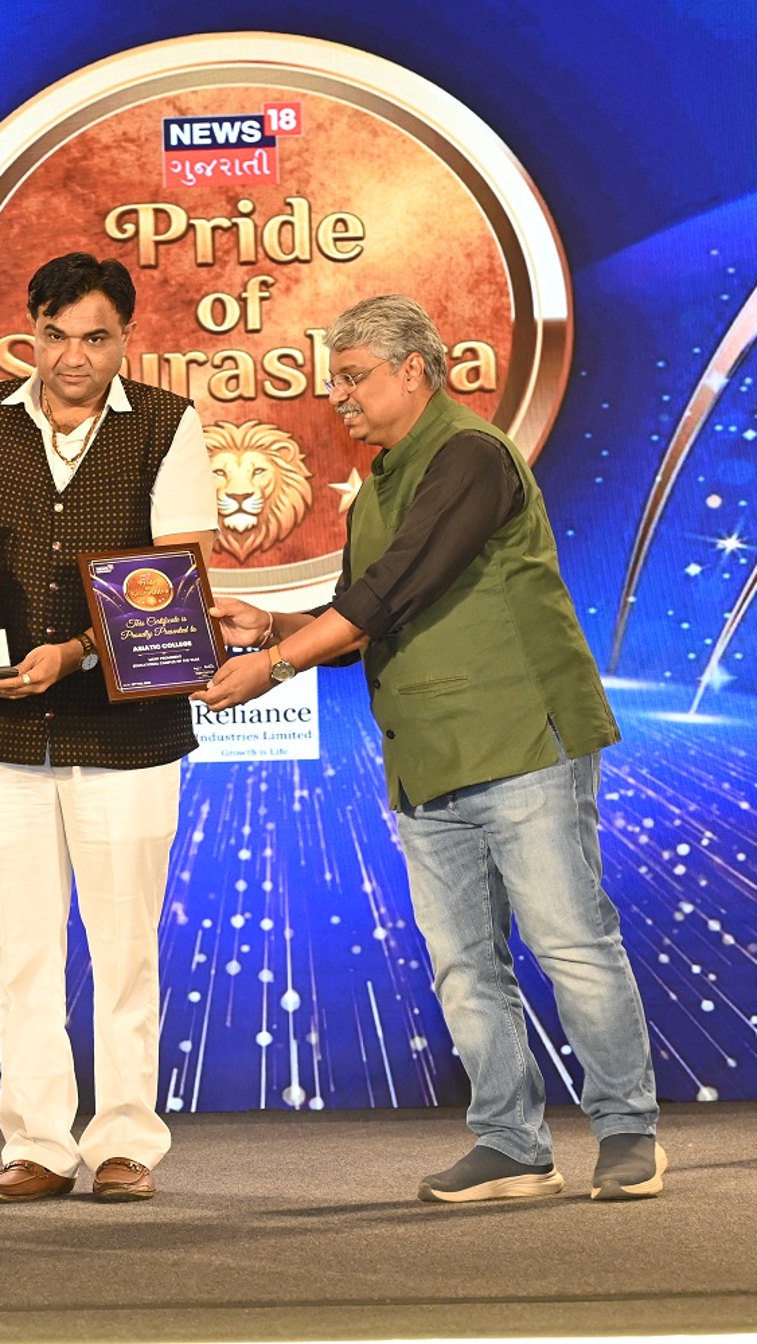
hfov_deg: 11.3
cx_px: -40
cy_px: 673
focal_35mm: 106
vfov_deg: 20.2
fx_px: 3780
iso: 3200
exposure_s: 1/160
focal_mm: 67
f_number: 5.6
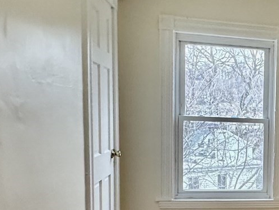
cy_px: 166
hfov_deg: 28.7
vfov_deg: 24.9
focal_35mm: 58
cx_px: 338
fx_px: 468
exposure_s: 1/120
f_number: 2.2
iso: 250
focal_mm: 2.22
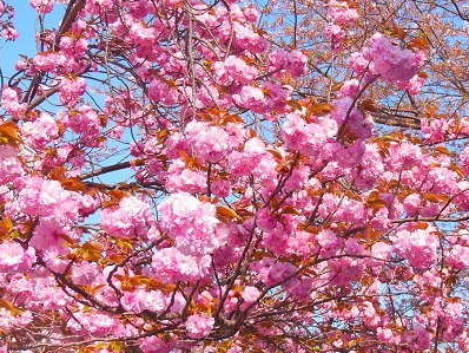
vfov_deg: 22.9
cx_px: 307
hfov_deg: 30.1
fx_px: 868
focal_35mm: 64
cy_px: 150
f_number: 4.1
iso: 125
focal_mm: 6.9
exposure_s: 1/500
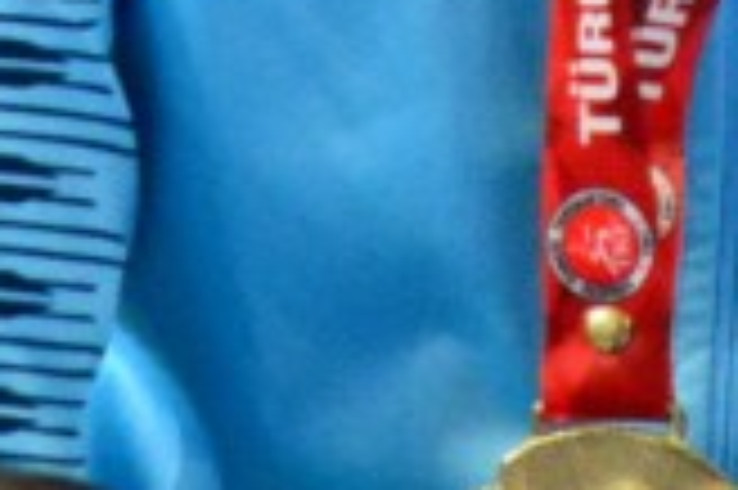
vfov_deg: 1.0
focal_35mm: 1426
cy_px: -787
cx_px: 47
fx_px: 29203
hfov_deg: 1.4
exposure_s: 1/160
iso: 5000
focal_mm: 130
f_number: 6.3
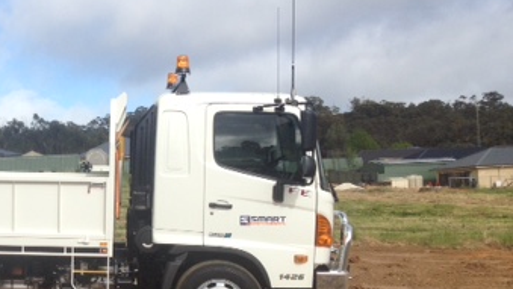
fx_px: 980
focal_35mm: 72
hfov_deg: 28.0
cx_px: 32
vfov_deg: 16.7
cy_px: 210
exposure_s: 1/1672
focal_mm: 4.28
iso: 50
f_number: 2.4
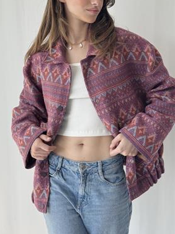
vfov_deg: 28.4
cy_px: 82
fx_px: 458
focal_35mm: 68
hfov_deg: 21.6
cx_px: 81
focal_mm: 6.76
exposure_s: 1/358
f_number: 1.78
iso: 64
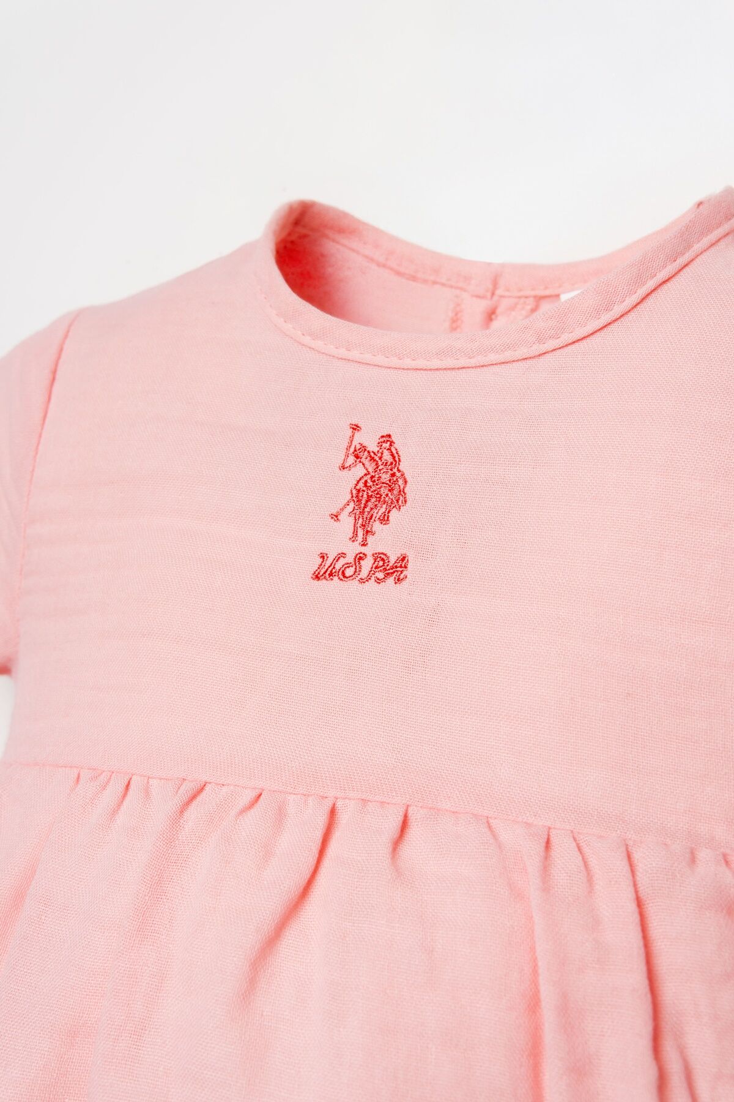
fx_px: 1376
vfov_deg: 43.6
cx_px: 367
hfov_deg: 29.9
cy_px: 551
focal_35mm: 45
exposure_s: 1/160
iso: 125
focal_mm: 30
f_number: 7.1
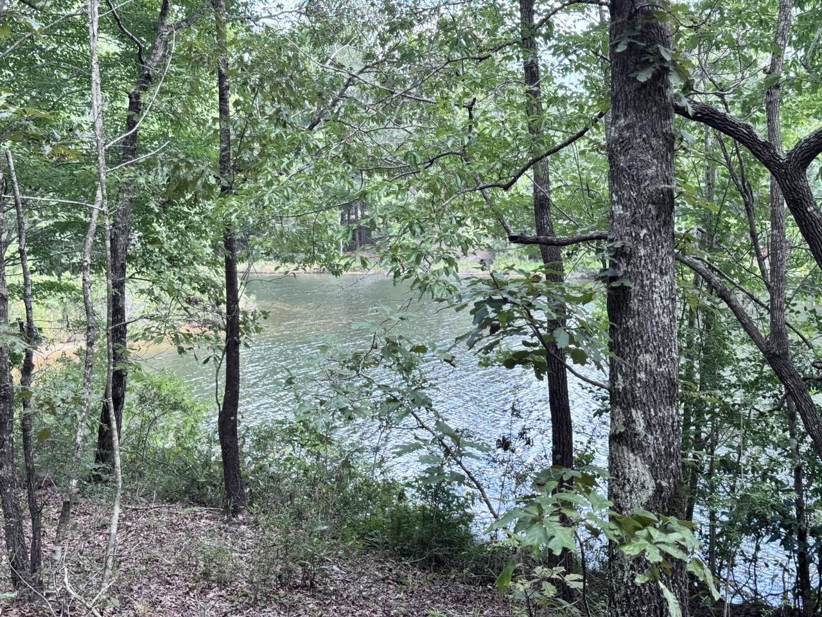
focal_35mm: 48
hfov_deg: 39.7
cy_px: 308
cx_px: 411
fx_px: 1140
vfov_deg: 30.3
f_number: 1.78
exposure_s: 1/366
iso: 64
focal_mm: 6.76
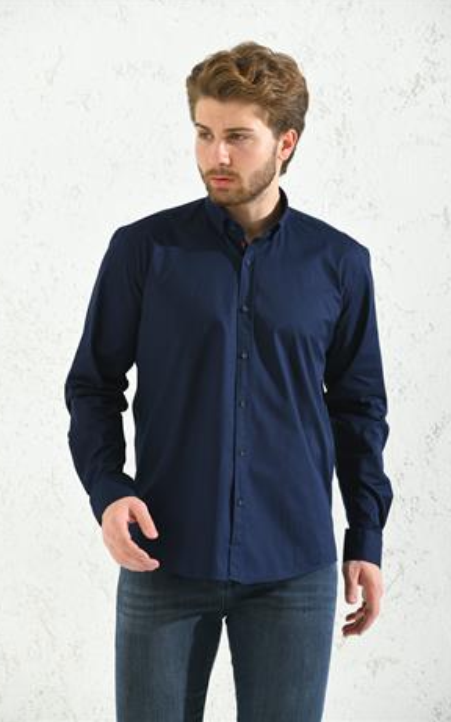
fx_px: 2833
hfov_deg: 9.1
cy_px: 359
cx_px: 221
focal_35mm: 144
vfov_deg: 14.5
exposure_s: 1/160
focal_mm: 140
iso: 125
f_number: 6.3
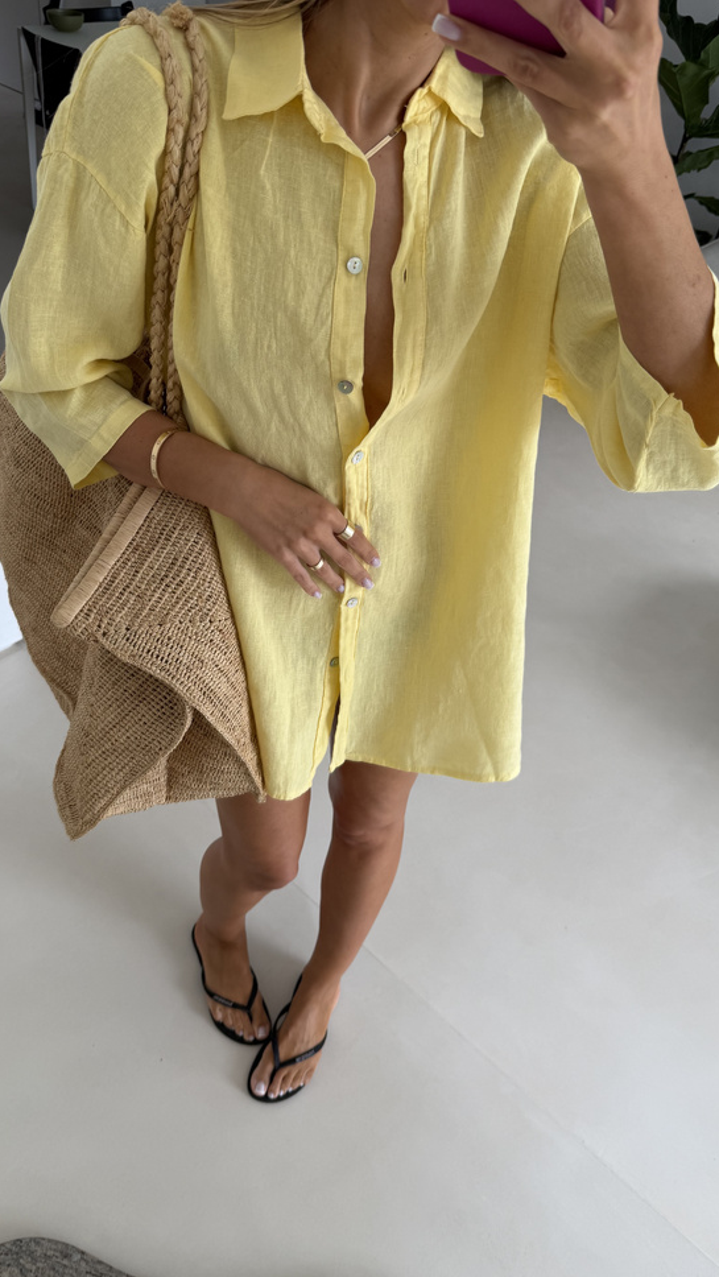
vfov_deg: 69.8
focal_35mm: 27
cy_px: 638
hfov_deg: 42.9
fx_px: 914
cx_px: 343
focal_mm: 6.76
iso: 64
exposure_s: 1/121
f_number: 1.78
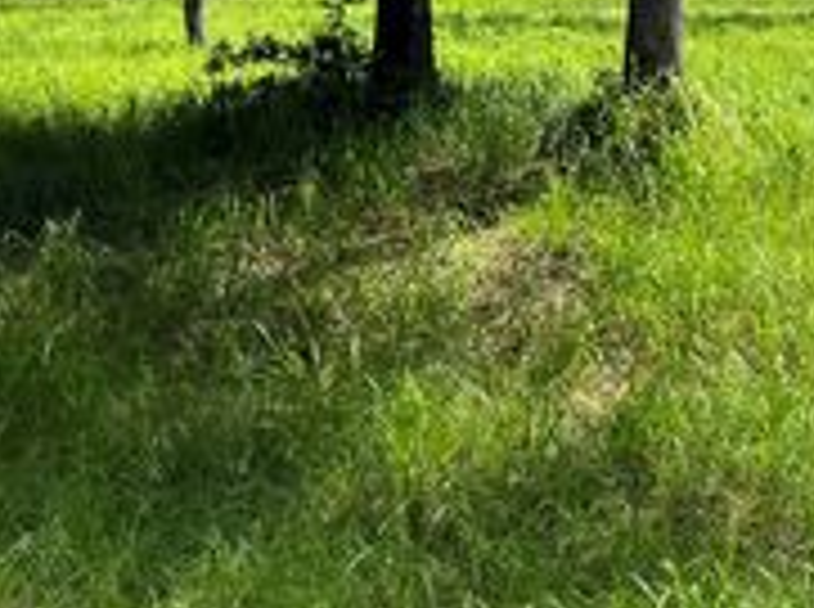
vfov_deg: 19.5
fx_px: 1690
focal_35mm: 72
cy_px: -56
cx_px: 1016
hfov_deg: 24.2
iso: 50
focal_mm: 5.1
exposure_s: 1/2825
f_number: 1.6
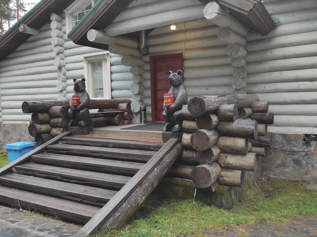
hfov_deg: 58.2
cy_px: 121
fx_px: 284
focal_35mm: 31
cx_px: 136
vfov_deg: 45.4
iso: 115
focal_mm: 5.43
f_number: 1.89
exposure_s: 1/60
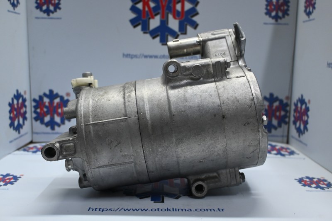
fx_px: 332
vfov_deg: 36.9
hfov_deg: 53.1
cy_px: 110
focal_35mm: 36
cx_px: 166
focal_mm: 24
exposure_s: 1/125
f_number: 4.2
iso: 1000
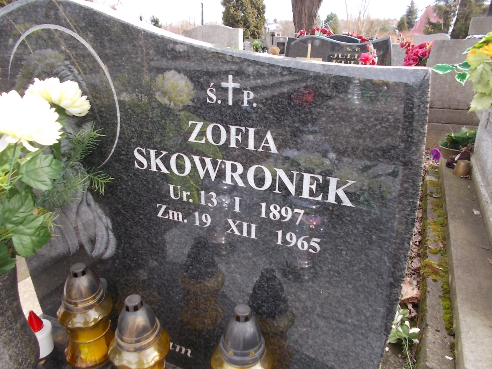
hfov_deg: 67.3
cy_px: 184
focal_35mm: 26
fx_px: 370
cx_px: 246
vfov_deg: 53.1
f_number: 3.2
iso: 80
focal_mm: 4.6
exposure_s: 1/100
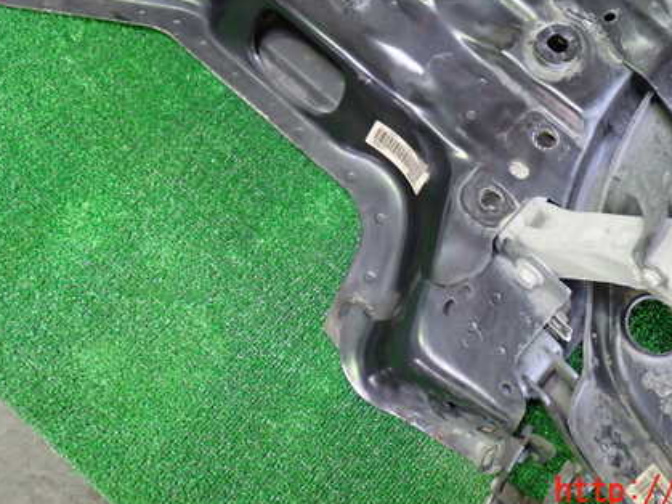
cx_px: 436
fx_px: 835
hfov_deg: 43.4
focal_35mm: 43
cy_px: 151
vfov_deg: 33.2
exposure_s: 1/30
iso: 640
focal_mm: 5.4
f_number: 2.3
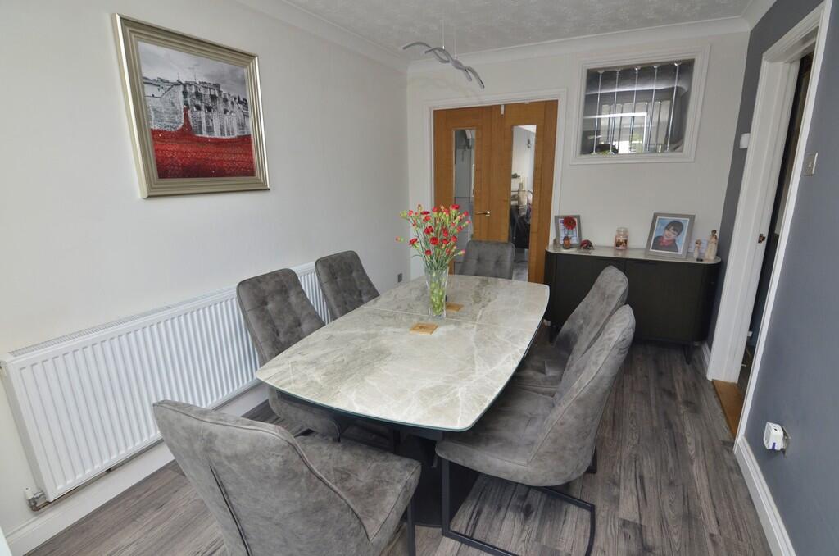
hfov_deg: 95.1
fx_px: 384
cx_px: 420
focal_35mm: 16
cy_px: 278
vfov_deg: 71.8
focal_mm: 11
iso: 800
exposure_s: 1/60
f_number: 5.6
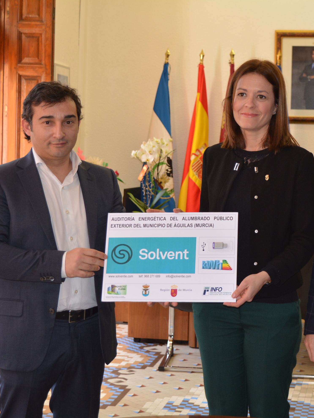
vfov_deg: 23.6
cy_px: 210
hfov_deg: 17.6
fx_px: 1004
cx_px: 245
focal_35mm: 83
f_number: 4.8
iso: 500
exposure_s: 1/60
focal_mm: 38
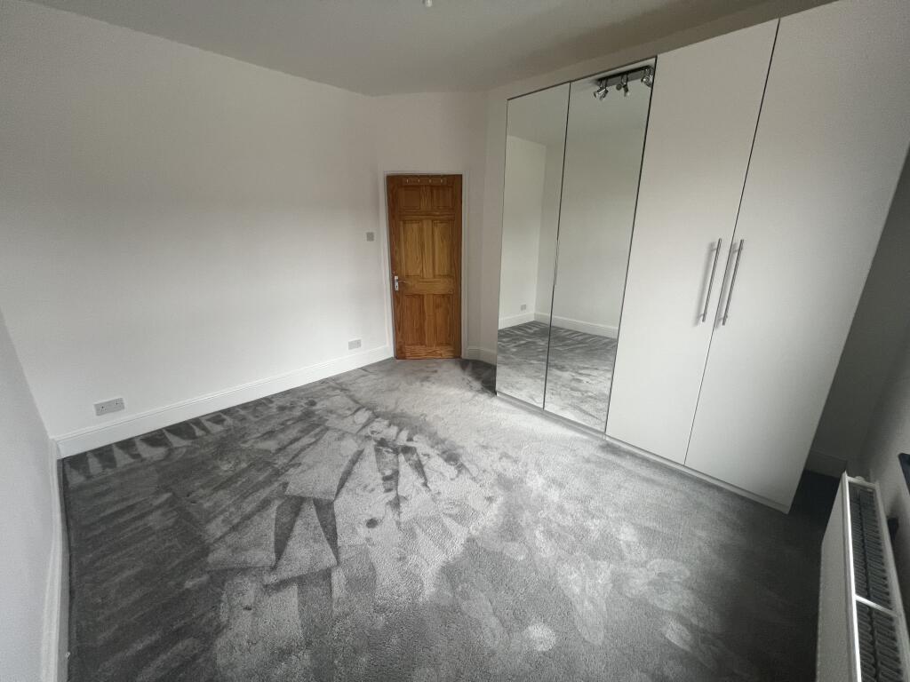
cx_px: 455
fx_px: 342
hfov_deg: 106.2
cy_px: 341
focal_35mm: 13
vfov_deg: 89.9
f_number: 1.8
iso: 160
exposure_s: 1/99
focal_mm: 1.57
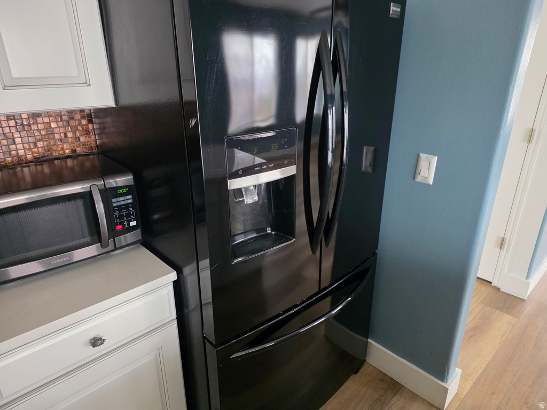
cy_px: 205
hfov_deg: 73.9
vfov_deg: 58.9
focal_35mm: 23
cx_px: 274
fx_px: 363
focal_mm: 6.3
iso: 1600
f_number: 1.7
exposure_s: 1/120
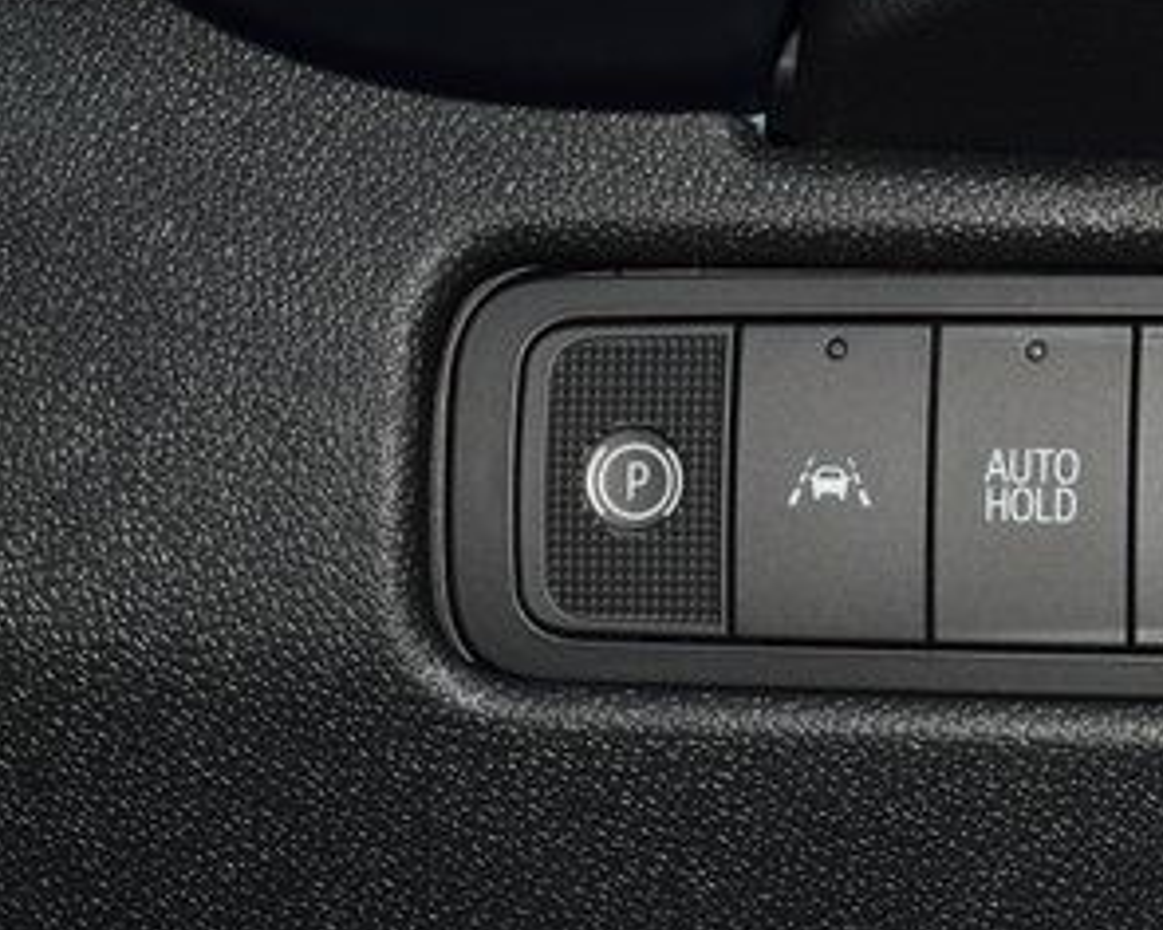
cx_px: 1005
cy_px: 408
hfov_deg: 9.0
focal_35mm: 214
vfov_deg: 7.2
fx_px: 7366
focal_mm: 70
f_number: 8
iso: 100
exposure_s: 1/125
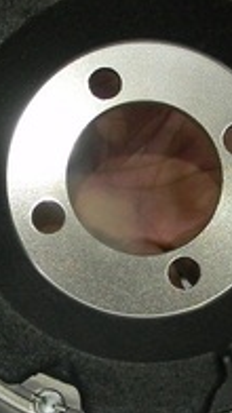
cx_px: 143
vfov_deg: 21.3
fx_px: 1096
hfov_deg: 12.1
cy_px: 172
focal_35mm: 100
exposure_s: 1/30
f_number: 3.7
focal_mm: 6.4
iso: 326
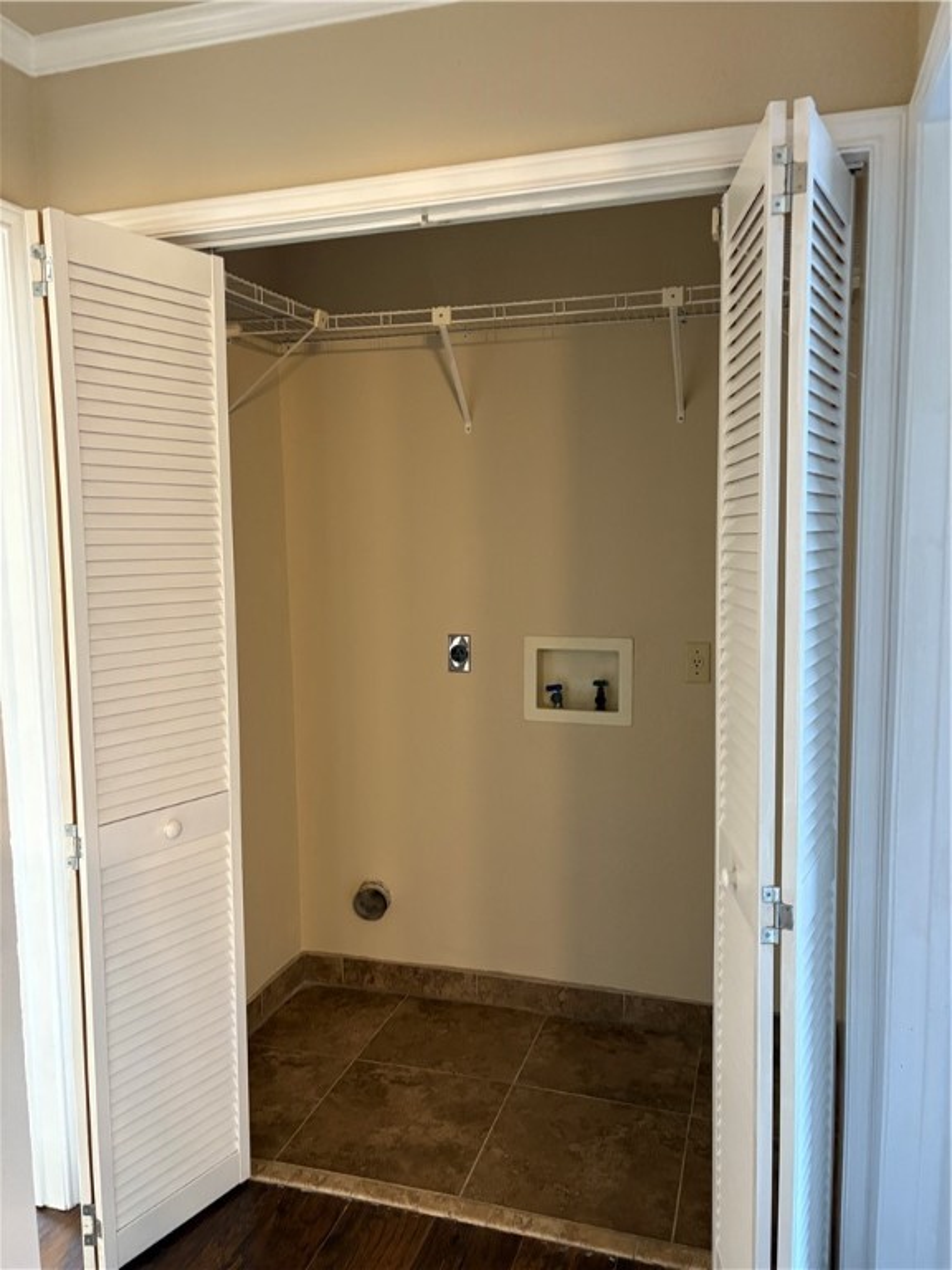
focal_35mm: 26
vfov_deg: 67.3
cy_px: 635
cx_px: 476
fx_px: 953
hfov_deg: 53.1
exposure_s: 1/60
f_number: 1.6
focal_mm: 5.96
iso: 250
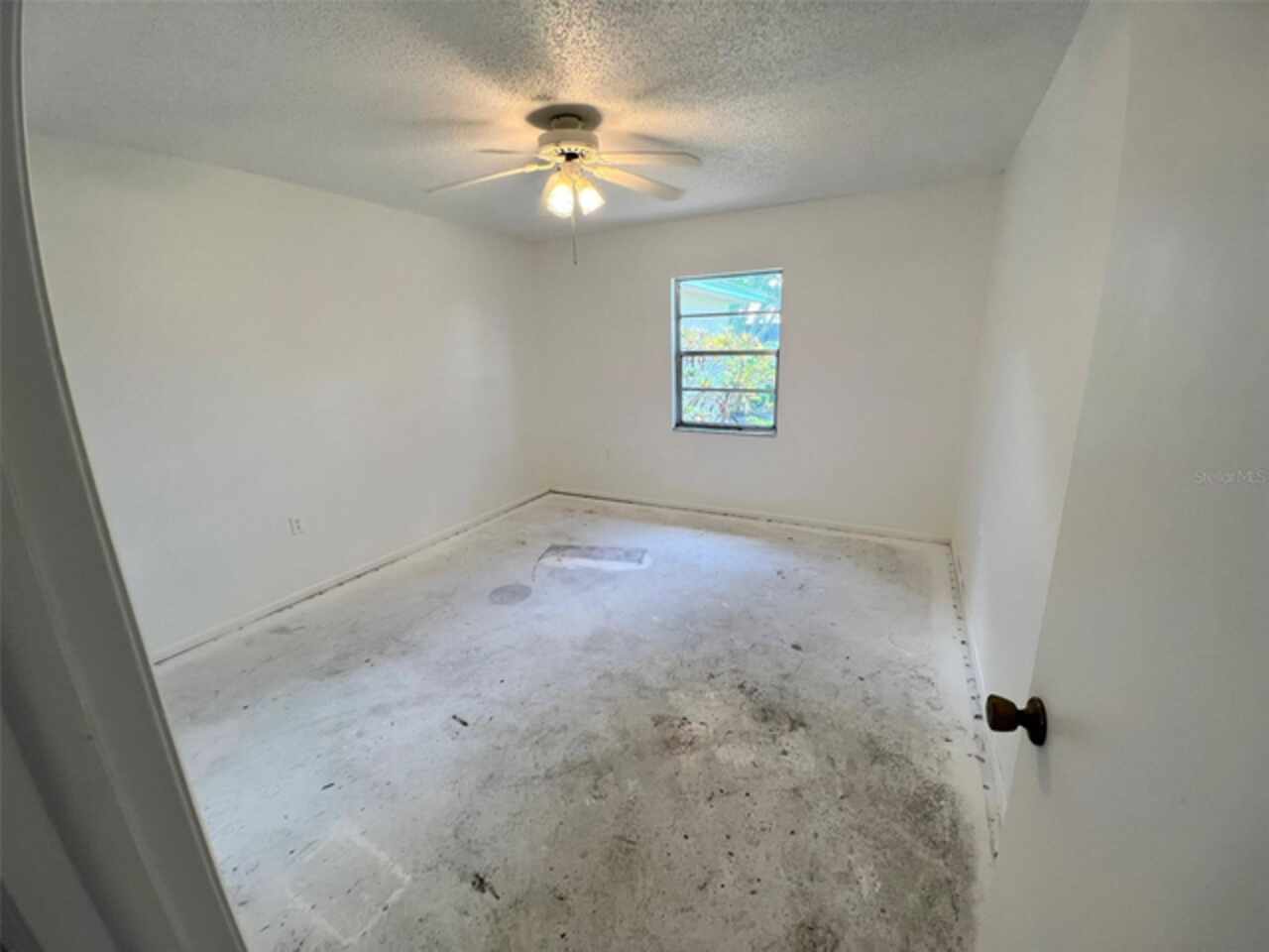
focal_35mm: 13
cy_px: 476
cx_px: 634
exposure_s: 1/40
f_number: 1.8
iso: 32
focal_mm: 1.57
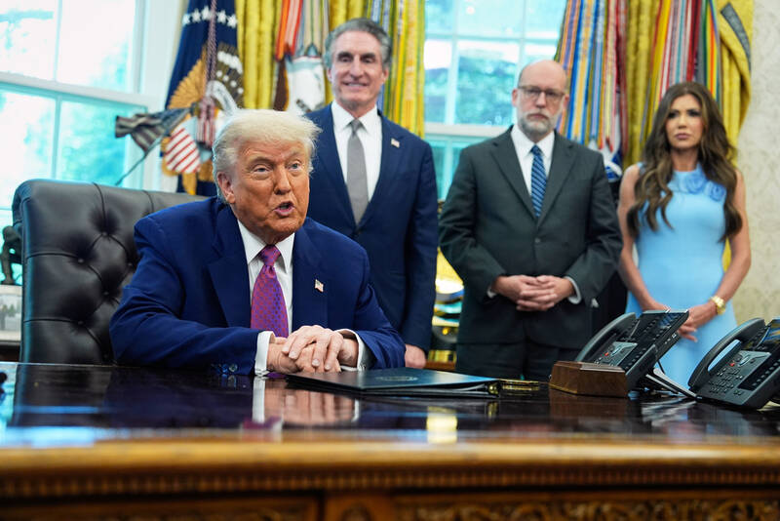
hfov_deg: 38.9
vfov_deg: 26.5
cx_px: 390
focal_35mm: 51
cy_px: 260
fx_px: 1105
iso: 2000
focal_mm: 51
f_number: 2.8
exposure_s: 1/320
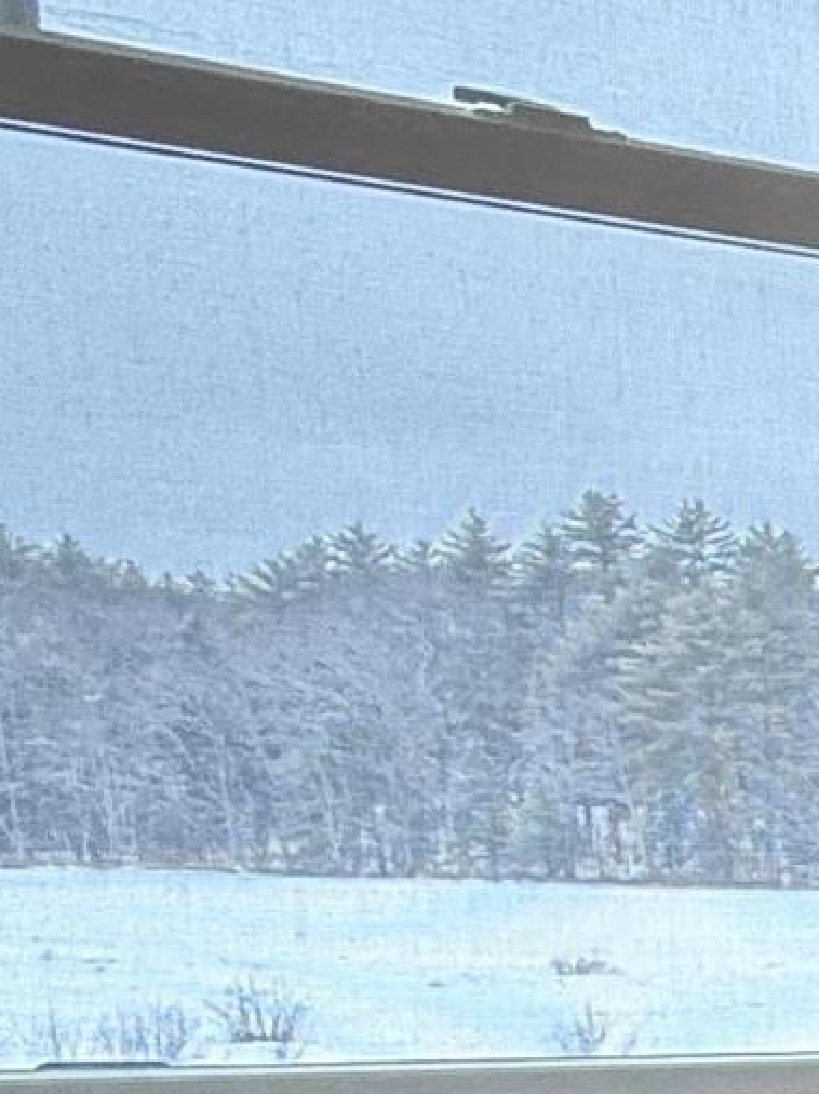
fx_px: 2684
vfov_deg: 21.7
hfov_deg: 10.3
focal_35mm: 85
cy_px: 1224
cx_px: 2651
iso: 64
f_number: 2.2
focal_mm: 2.22
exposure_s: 1/119
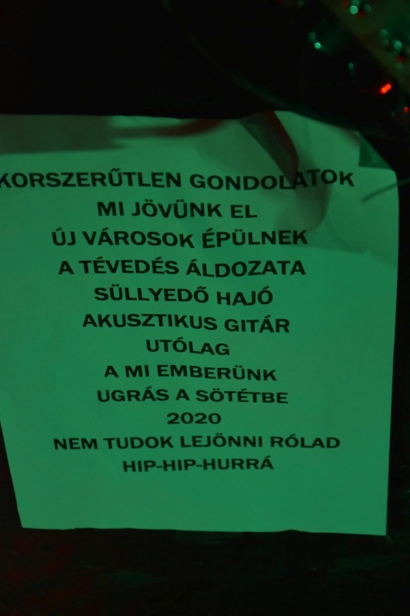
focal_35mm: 93
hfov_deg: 14.7
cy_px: 308
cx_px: 205
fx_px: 1589
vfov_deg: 21.9
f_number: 5.3
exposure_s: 1/60
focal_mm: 62
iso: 3200
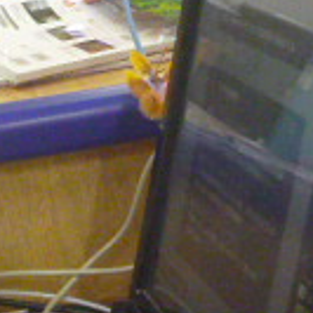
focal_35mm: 106
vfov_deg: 16.1
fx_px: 1084
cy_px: 5
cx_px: -94
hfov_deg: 15.6
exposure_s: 1/50
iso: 800
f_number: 3.9
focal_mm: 4.5
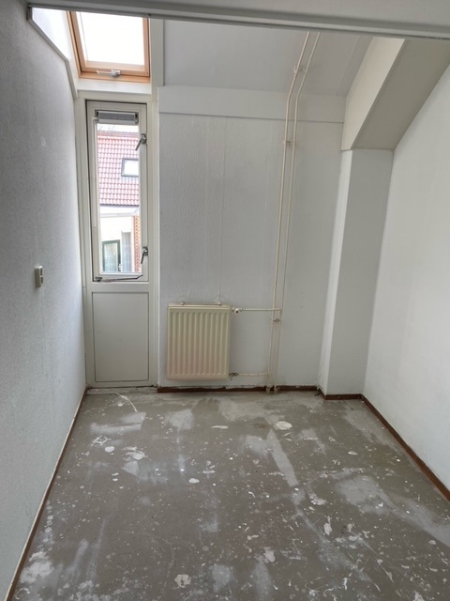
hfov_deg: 53.1
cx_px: 225
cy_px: 300
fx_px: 451
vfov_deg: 67.3
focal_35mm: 26
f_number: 1.8
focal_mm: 4.25
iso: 80
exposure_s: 1/122
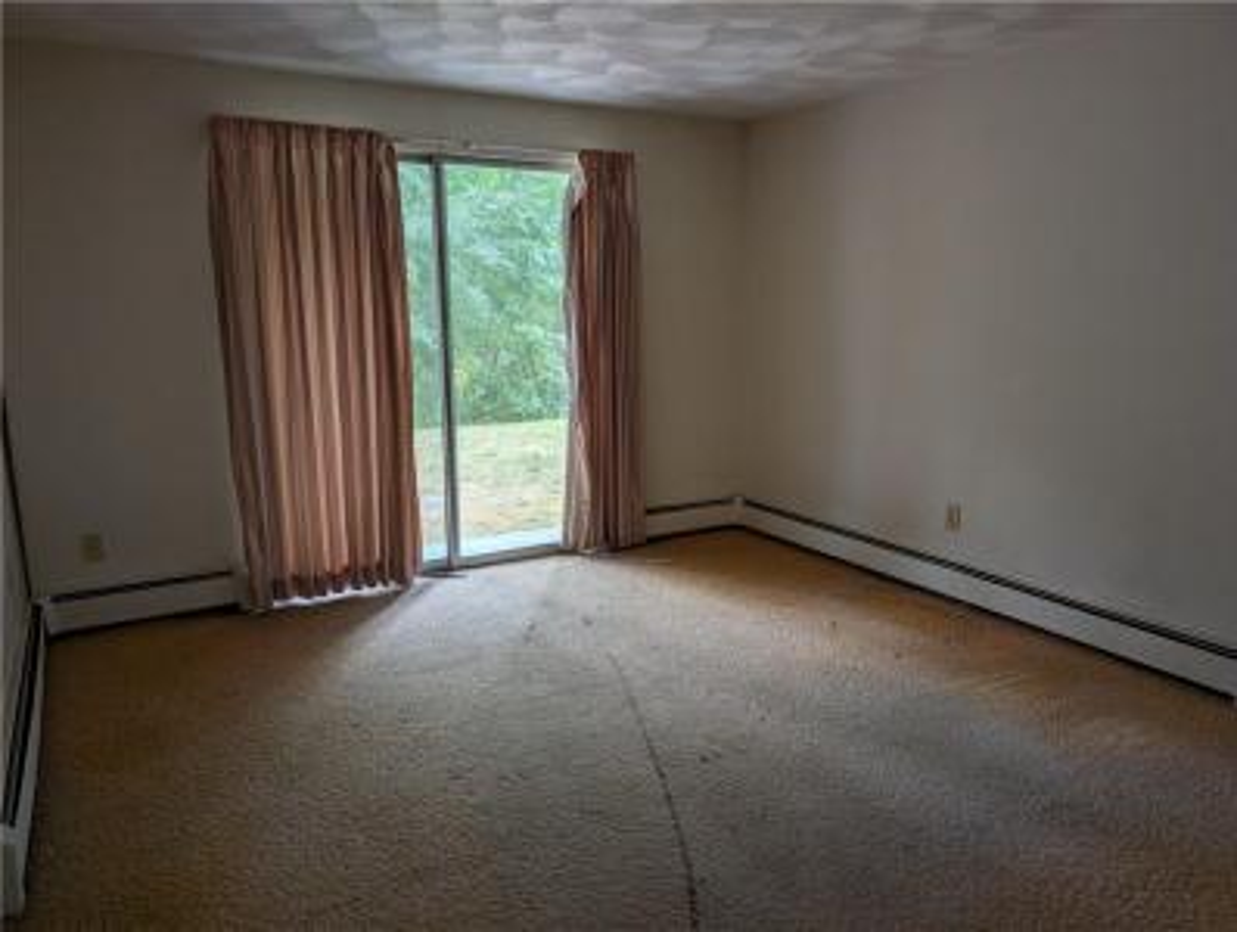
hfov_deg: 71.5
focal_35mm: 24
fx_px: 859
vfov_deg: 57.0
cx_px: 618
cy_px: 466
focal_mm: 6.9
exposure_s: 1/120
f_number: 1.68
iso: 25
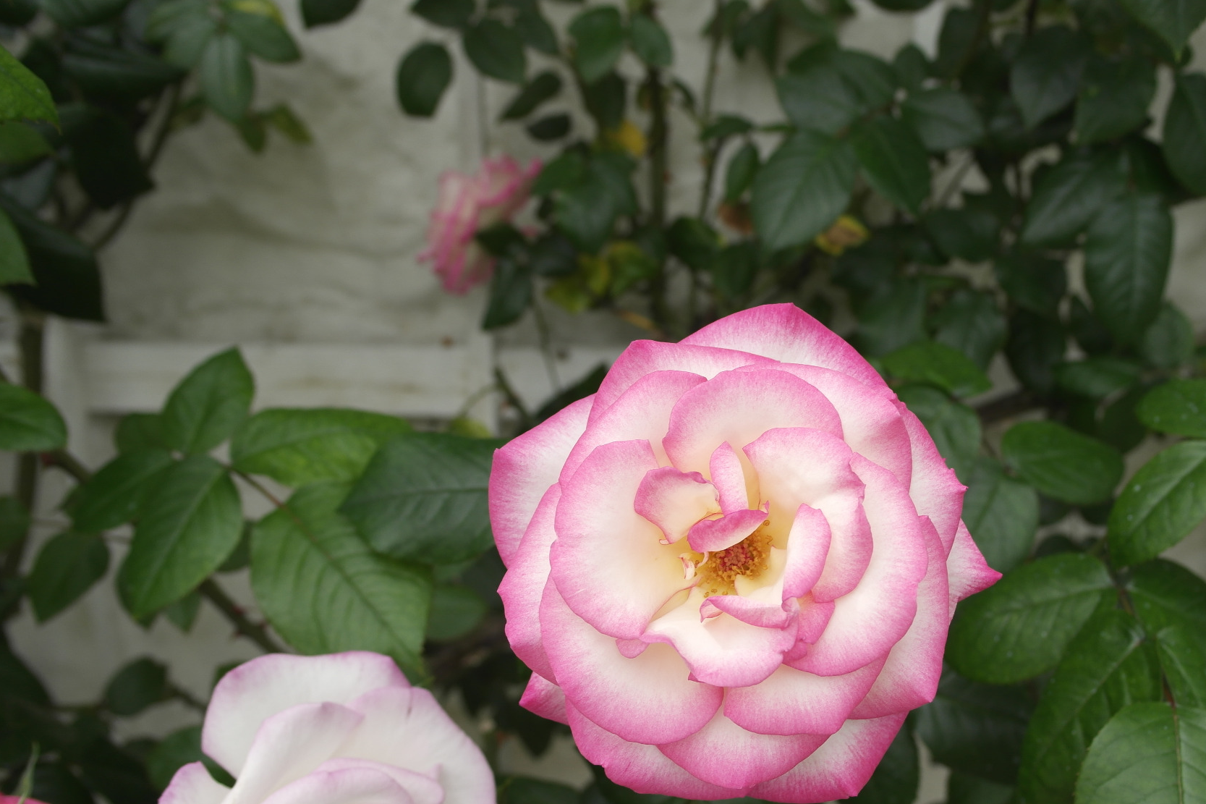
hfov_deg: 52.9
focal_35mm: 36
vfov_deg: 36.8
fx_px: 1206
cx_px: 691
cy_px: 472
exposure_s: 1/160
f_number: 4.5
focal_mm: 20
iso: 100
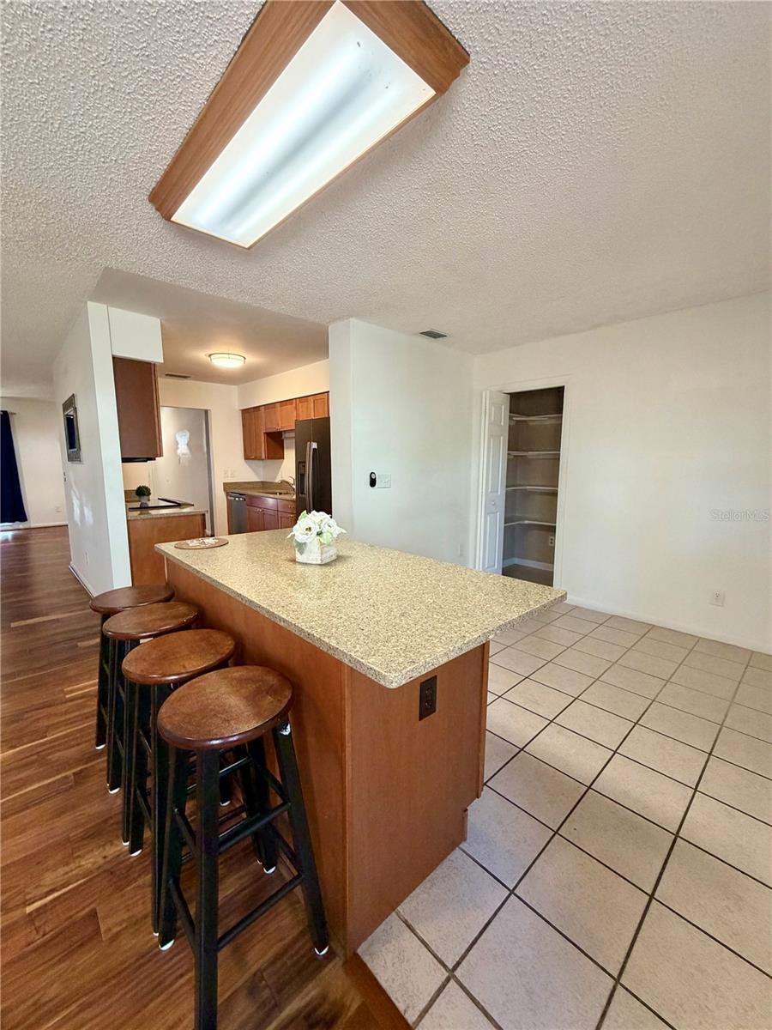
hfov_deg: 85.7
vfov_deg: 102.1
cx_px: 386
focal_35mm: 14
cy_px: 515
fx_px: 416
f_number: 2.2
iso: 250
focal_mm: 2.22
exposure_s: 1/60
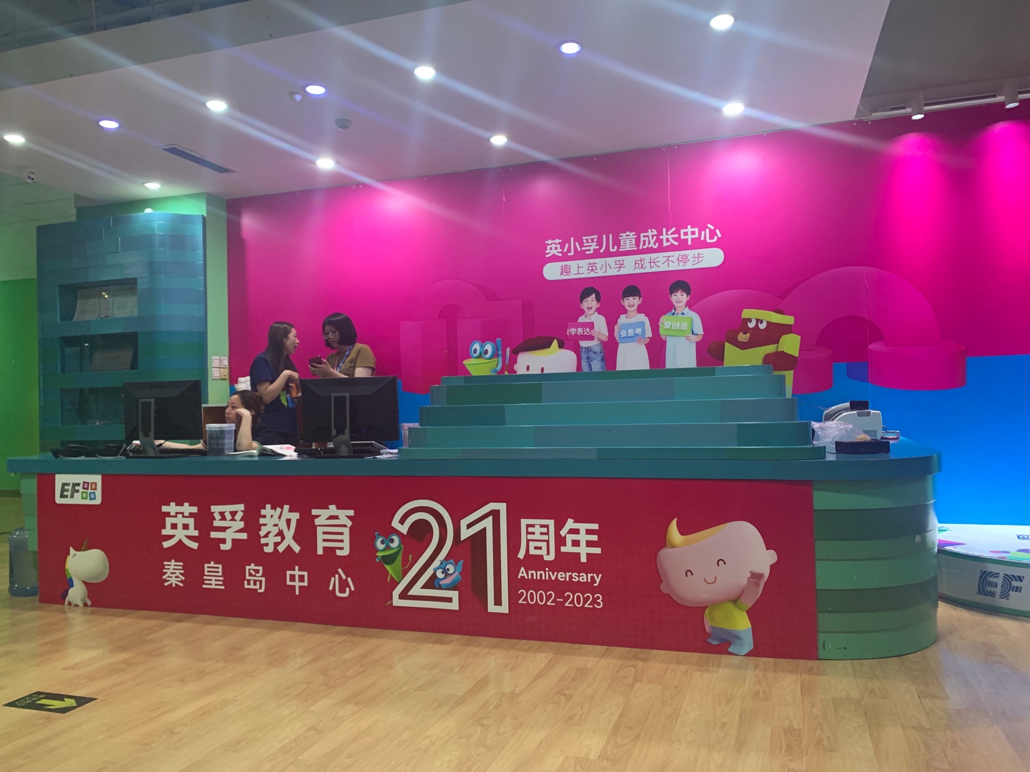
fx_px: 774
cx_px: 515
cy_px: 386
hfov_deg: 67.3
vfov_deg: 53.1
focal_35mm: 26
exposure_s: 1/50
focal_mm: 4.25
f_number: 1.8
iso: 200
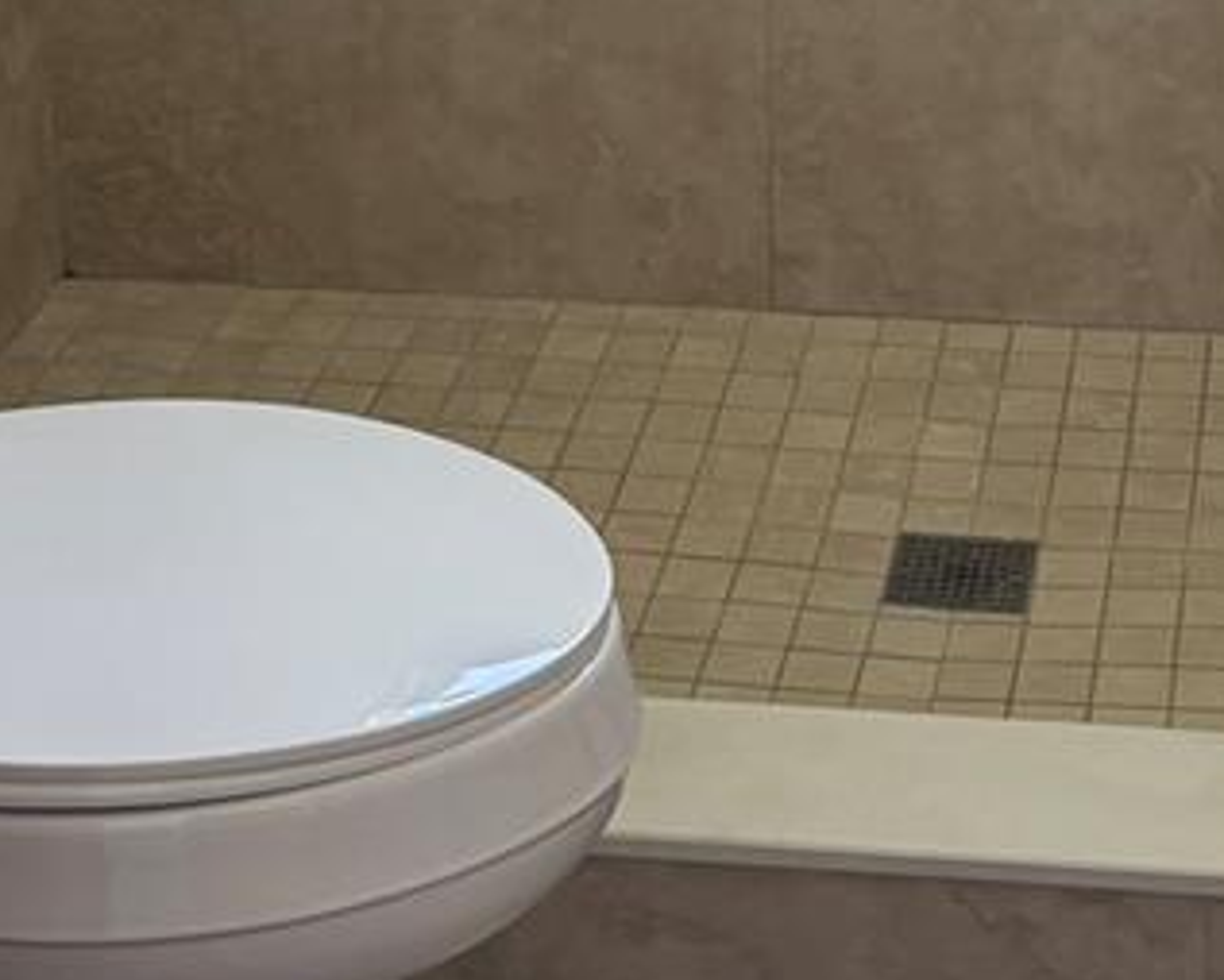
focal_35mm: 96
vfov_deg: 15.2
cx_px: 977
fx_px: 3480
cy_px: -359
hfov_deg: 19.7
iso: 100
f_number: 1.6
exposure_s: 1/60
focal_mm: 5.96
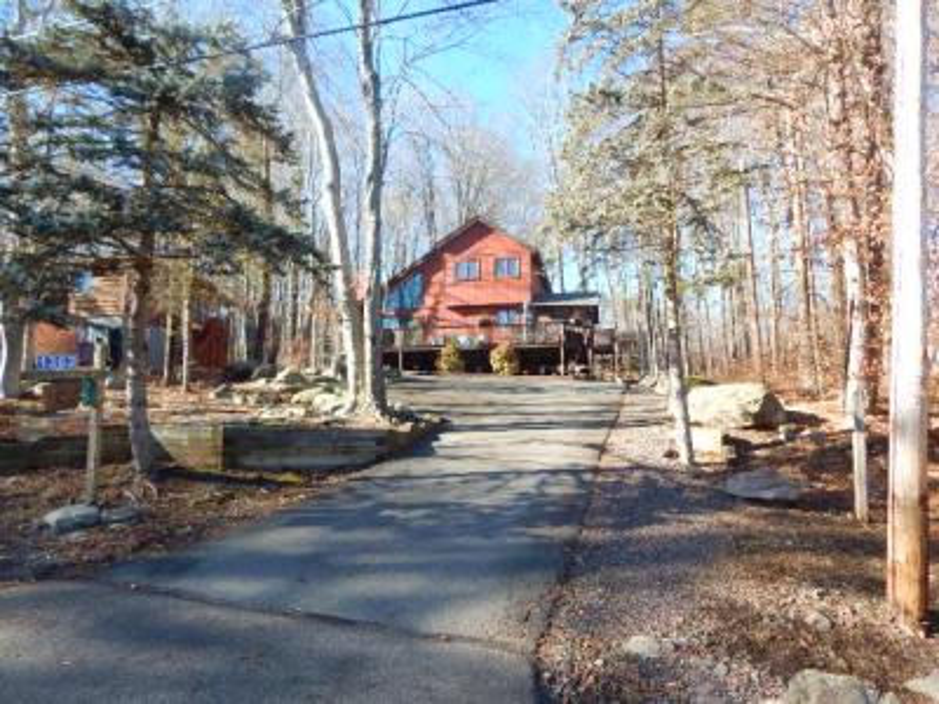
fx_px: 597
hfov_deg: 76.4
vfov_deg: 61.1
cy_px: 352
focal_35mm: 22
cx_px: 470
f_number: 3
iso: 125
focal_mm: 4
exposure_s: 1/250
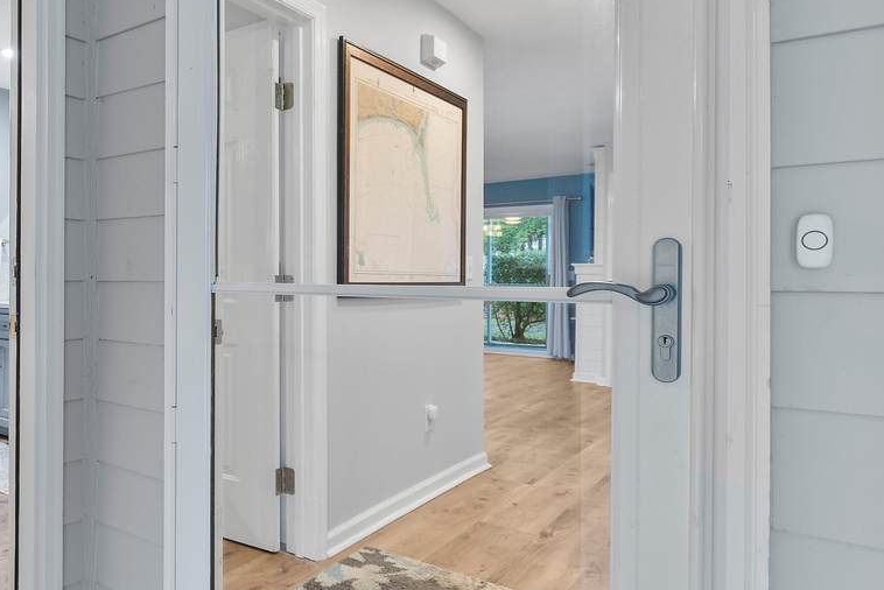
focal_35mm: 27
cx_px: 155
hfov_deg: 60.9
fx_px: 663
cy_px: 276
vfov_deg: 47.9
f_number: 4.8
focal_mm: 11
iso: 100
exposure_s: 1/1.25
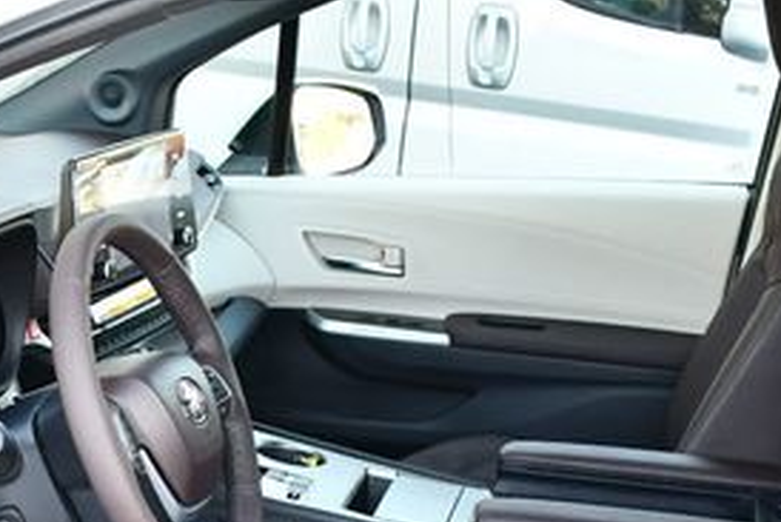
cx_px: 208
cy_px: 608
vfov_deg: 15.7
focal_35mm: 84
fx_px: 1823
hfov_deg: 24.0
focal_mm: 18
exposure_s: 1/200
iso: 800
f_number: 3.5
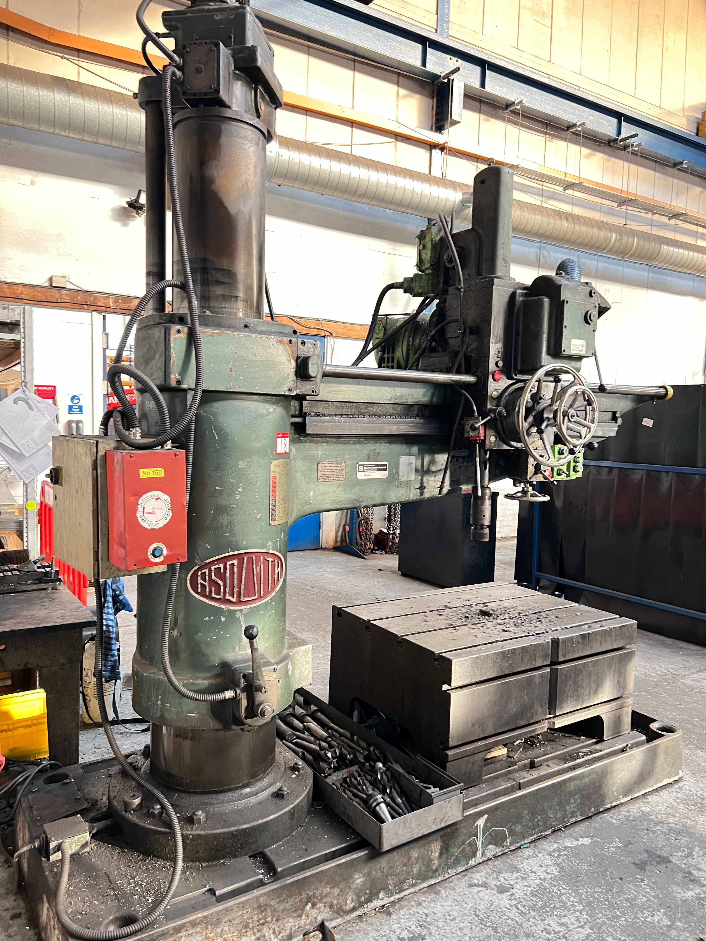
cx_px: 353
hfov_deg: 53.1
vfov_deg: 67.3
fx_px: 707
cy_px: 470
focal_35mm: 26
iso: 640
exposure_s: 1/35
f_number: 1.5
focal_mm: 5.7
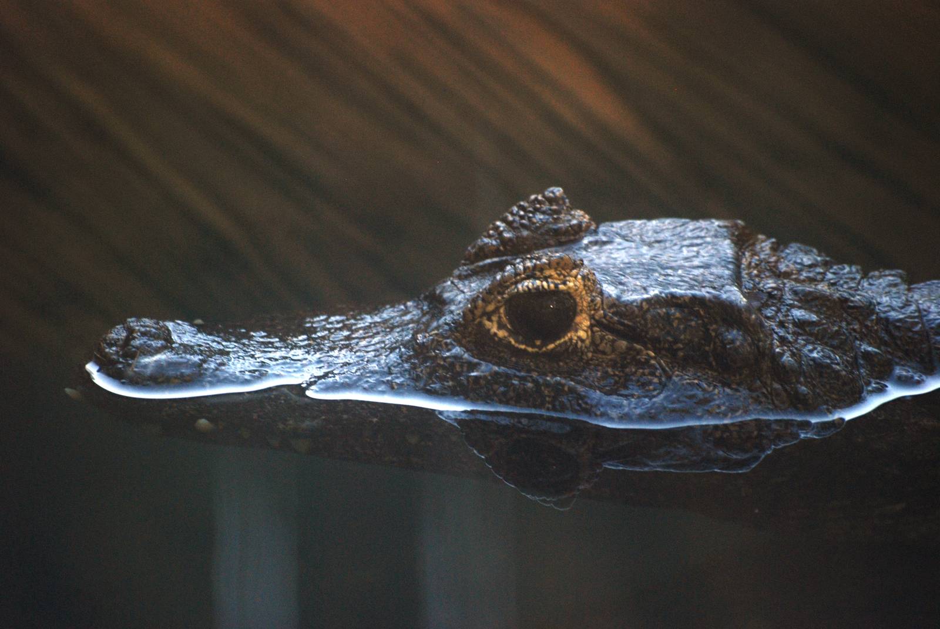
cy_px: 314
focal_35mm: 405
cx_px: 470
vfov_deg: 3.4
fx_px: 10587
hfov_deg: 5.1
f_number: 5.6
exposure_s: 1/160
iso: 400
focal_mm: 270
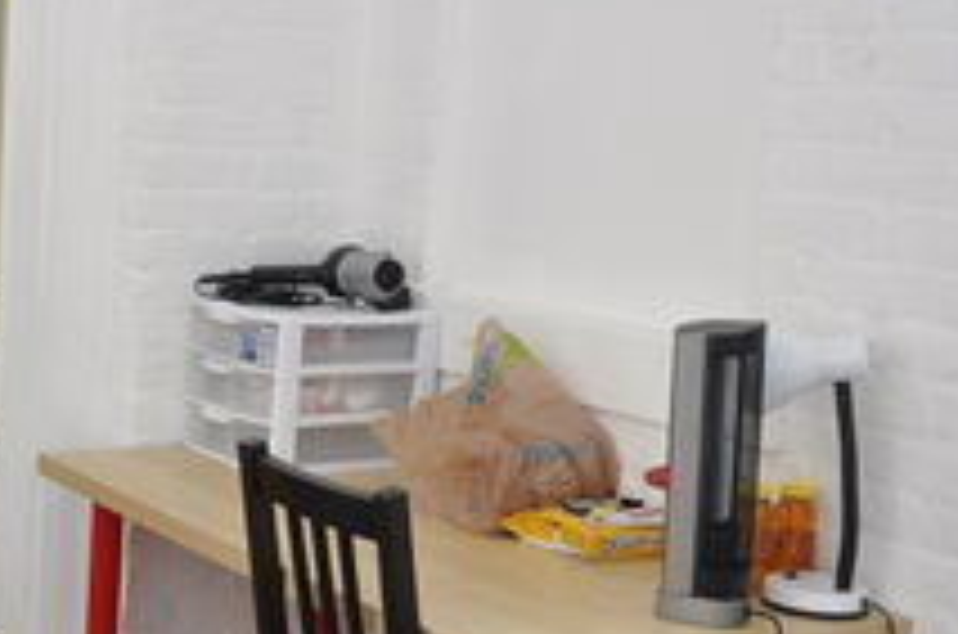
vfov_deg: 19.0
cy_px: 402
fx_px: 1889
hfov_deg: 27.9
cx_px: 184
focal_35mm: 71
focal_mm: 21
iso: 400
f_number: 5
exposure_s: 1/25
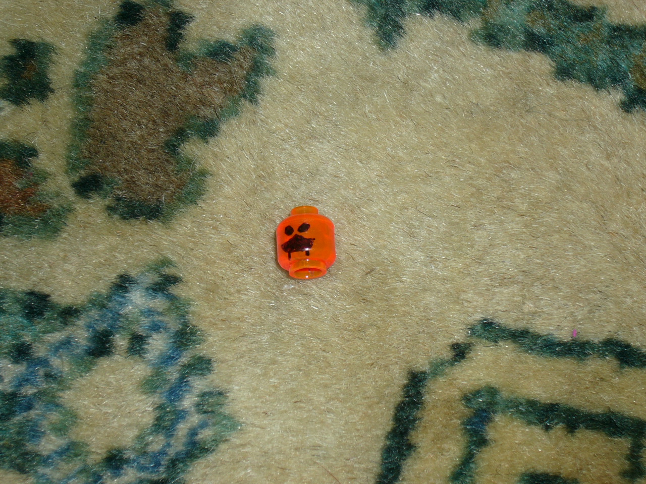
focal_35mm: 77
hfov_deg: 25.3
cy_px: 242
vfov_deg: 19.1
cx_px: 323
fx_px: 1437
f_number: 4.3
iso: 50
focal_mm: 12.9
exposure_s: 1/60
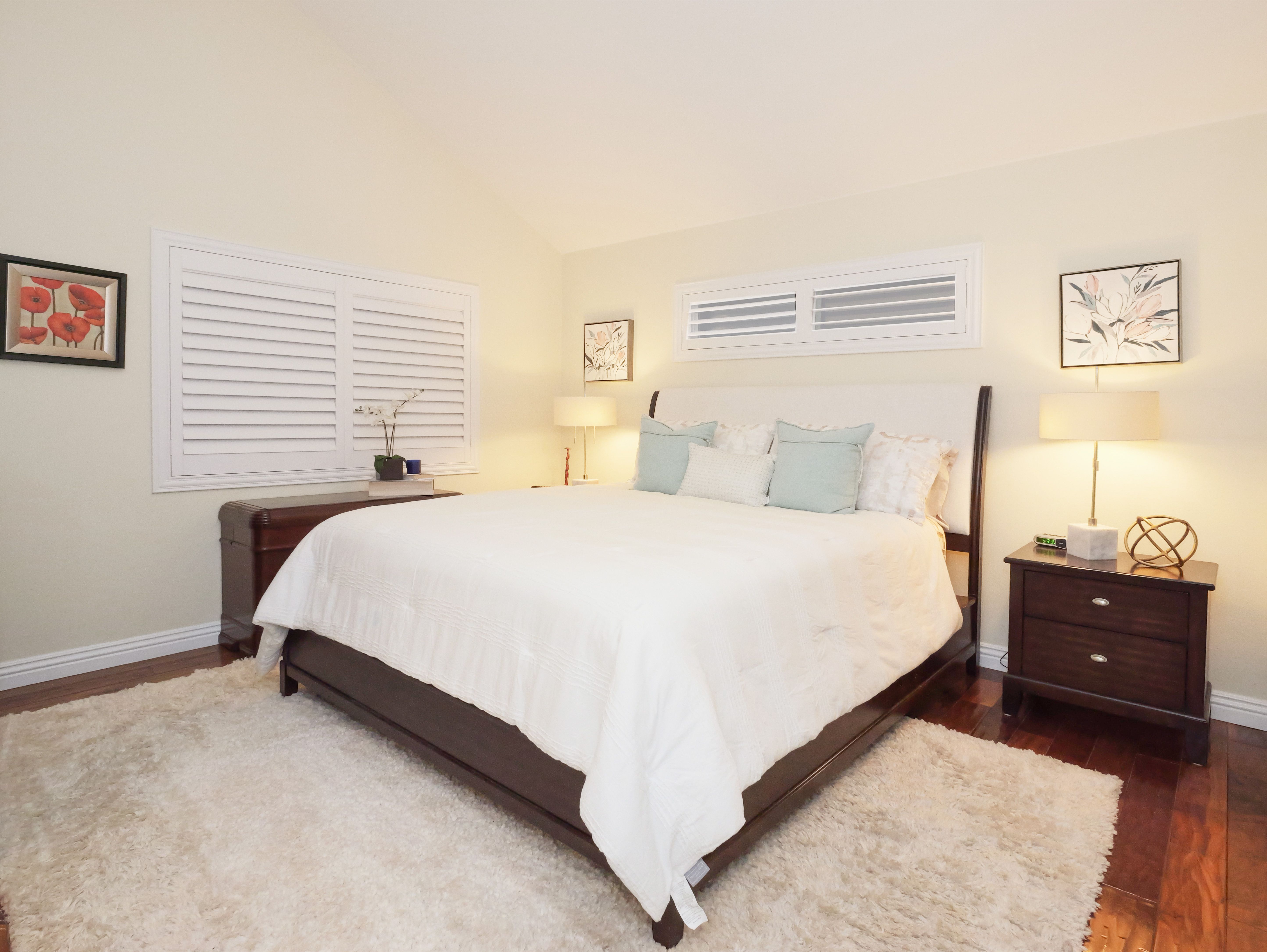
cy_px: 476
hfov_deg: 87.7
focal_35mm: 18
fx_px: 659
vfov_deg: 71.7
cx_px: 634
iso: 2500
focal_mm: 9
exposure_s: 1/100
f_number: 8
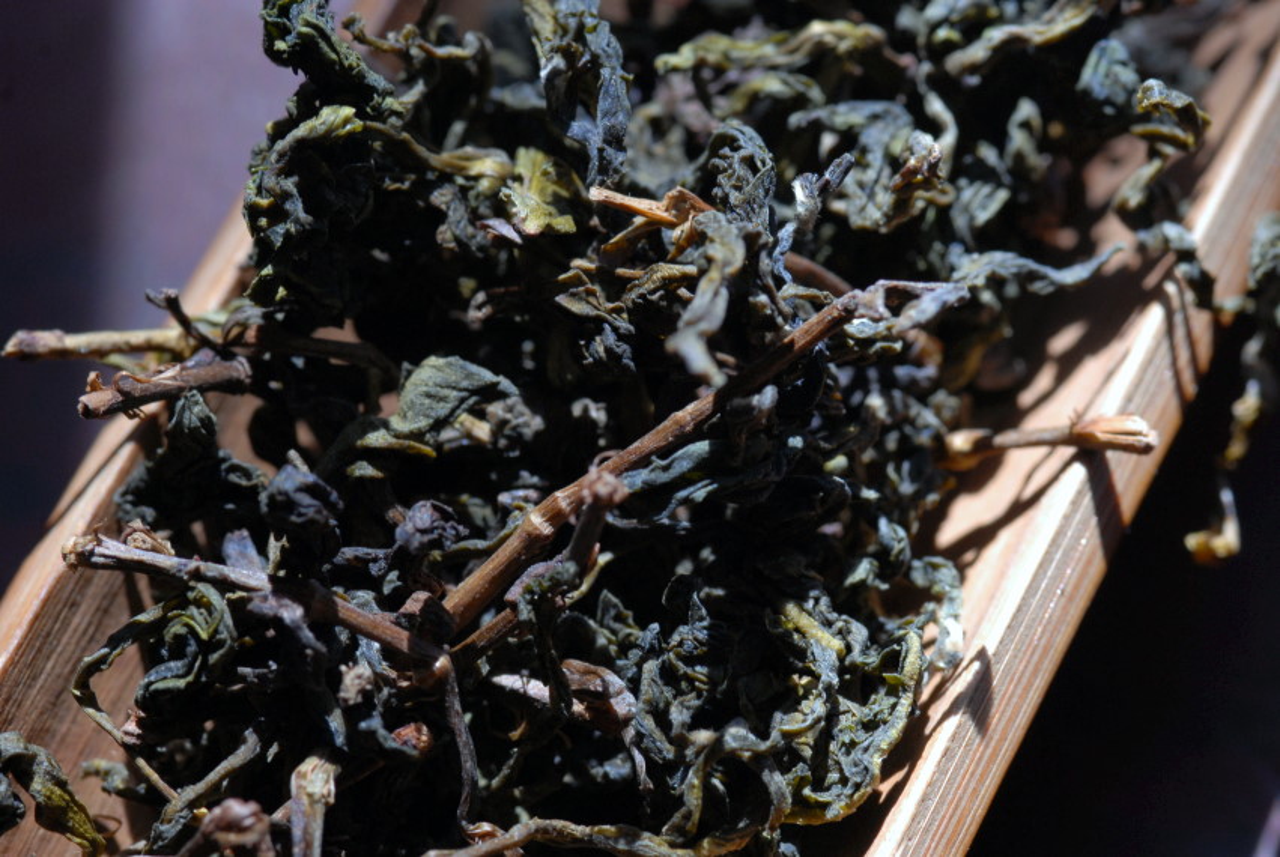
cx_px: 640
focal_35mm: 158
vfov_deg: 8.7
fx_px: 5608
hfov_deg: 13.0
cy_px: 428
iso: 400
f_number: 14
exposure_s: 1/100
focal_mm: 105
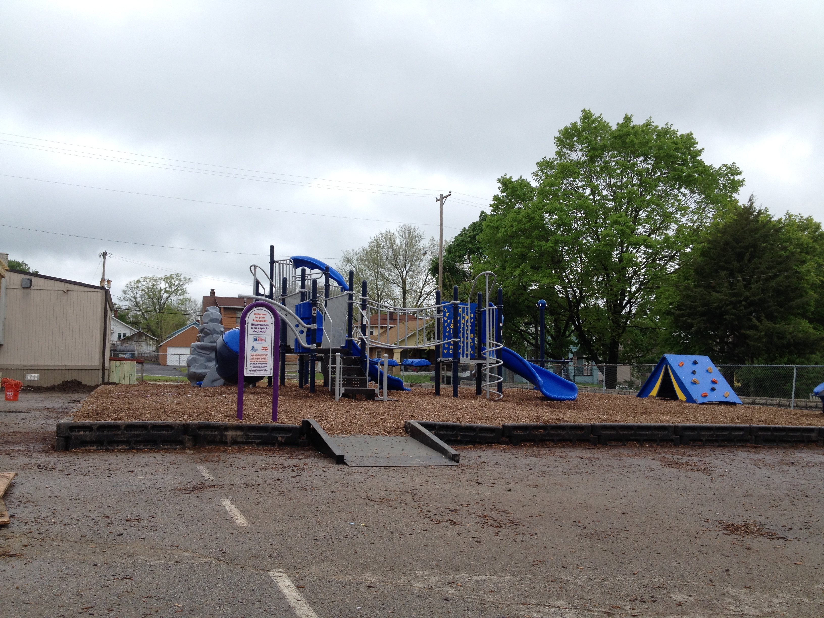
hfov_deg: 52.6
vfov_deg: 40.7
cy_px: 309
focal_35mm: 35
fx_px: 833
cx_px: 412
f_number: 2.4
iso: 50
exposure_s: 1/778
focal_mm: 4.28
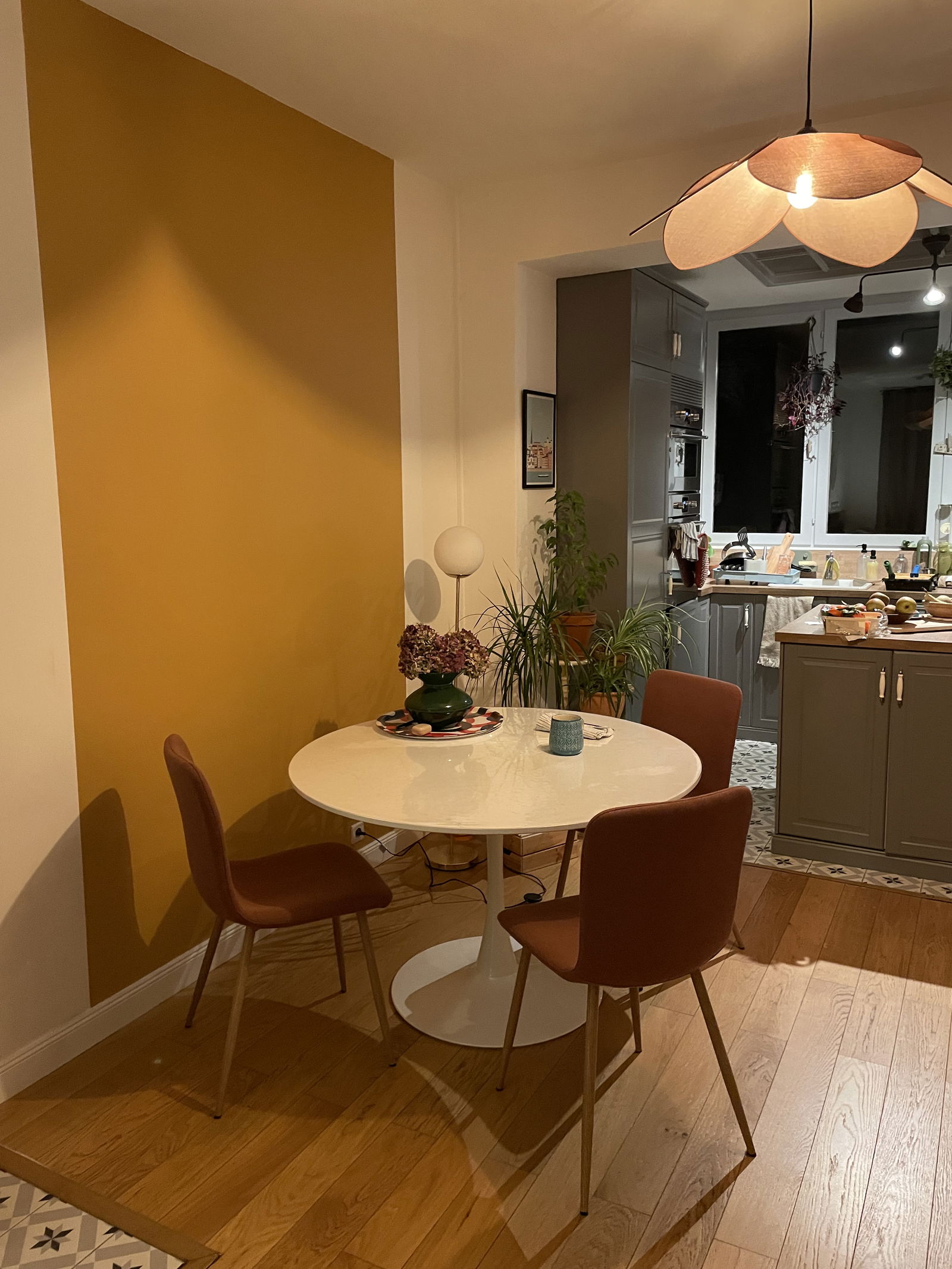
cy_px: 634
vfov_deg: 67.3
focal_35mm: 26
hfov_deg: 53.1
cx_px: 476
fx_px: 953
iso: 640
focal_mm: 4.2
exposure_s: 1/33
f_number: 1.6
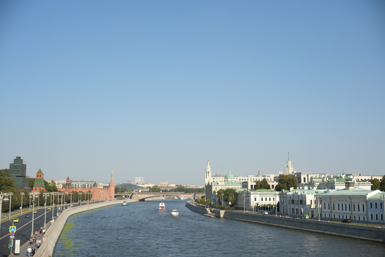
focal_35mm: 41
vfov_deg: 32.6
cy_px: 128
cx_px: 192
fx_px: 438
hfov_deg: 47.4
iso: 160
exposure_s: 1/420
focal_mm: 27
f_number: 8
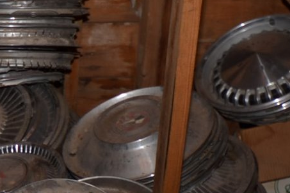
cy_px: 216
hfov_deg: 14.7
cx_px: -39
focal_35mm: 136
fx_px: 1095
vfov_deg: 10.0
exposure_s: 1/125
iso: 100
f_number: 4.5
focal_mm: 24
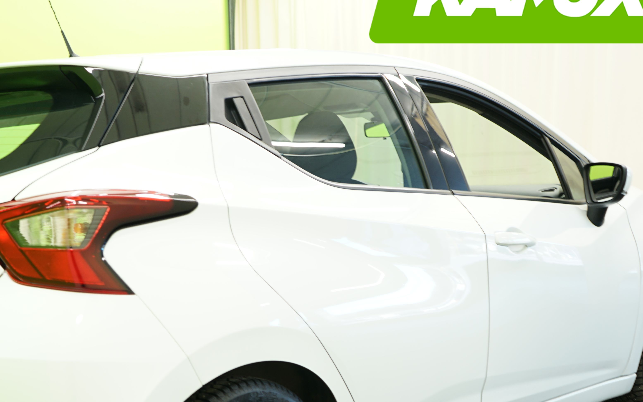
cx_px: 213
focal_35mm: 55
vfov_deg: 23.3
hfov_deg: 36.5
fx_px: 964
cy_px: 310
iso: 200
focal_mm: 28
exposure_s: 1/13
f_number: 4
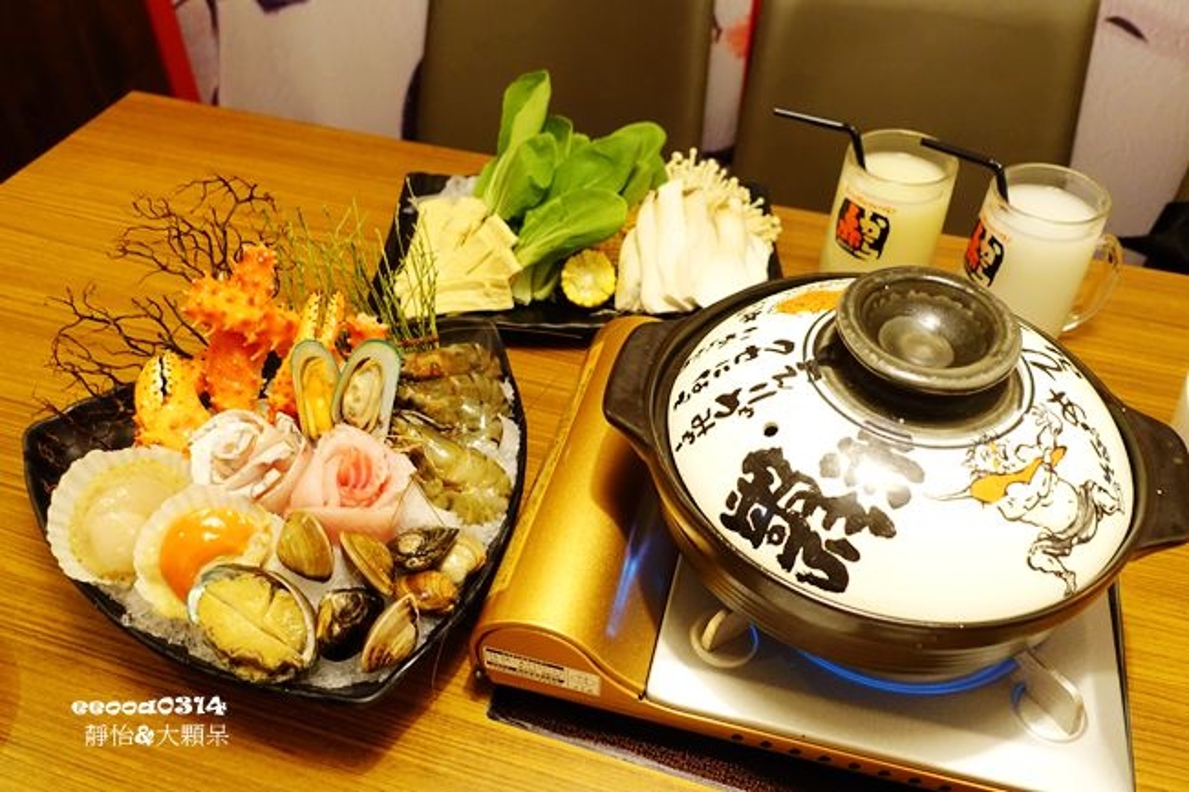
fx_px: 958
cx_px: 594
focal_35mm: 29
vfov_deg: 44.9
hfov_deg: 63.7
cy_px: 396
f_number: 2.5
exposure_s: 1/20
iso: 800
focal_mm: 10.7
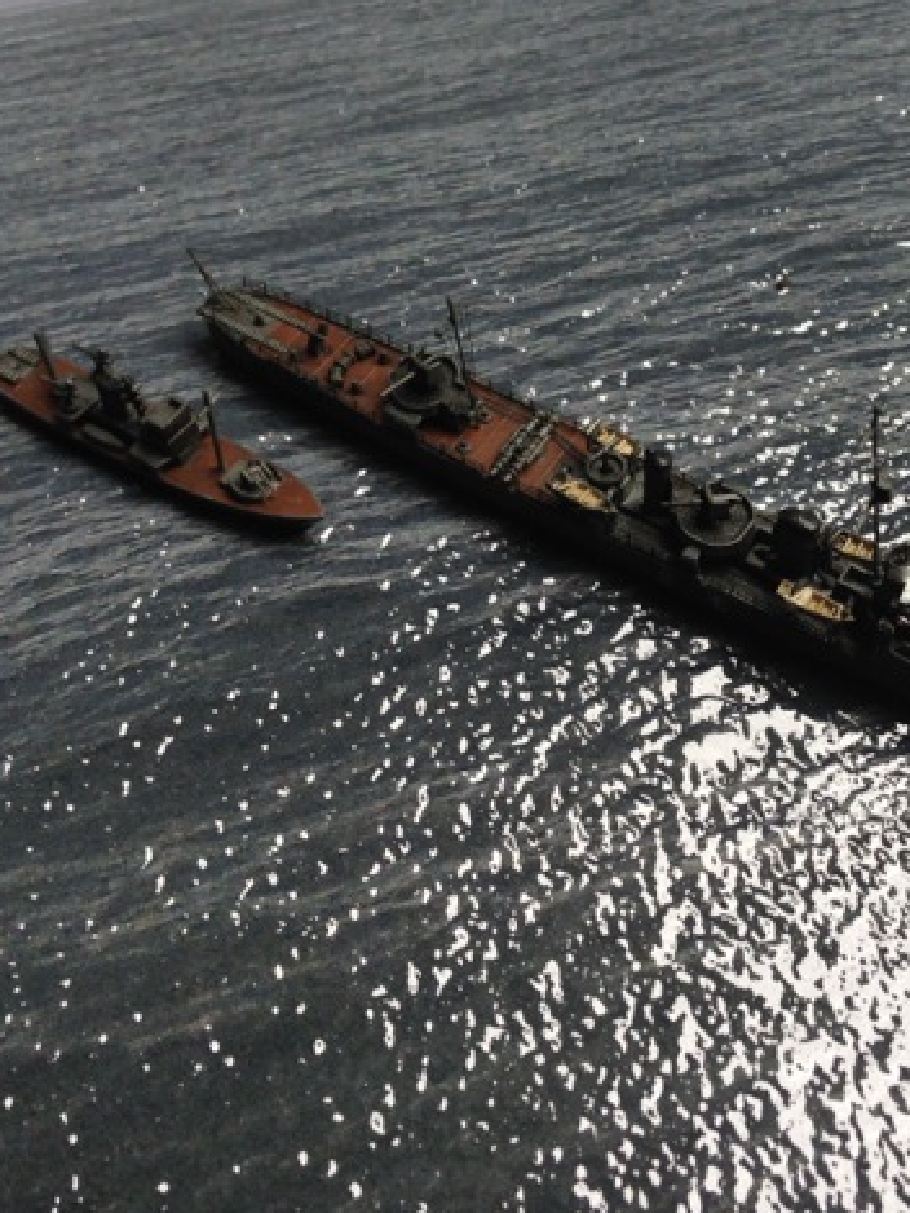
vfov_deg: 42.1
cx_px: 667
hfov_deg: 31.7
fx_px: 1577
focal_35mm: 45
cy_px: 597
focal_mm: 4.12
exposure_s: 1/120
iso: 50
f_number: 2.4
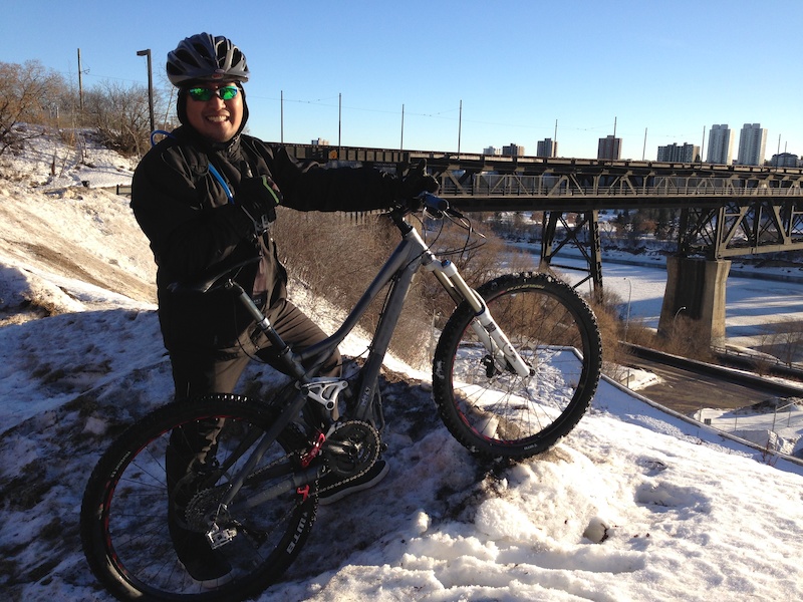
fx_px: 766
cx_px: 402
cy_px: 301
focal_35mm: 33
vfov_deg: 42.9
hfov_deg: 55.4
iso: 50
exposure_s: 1/951
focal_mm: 4.12
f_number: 2.4
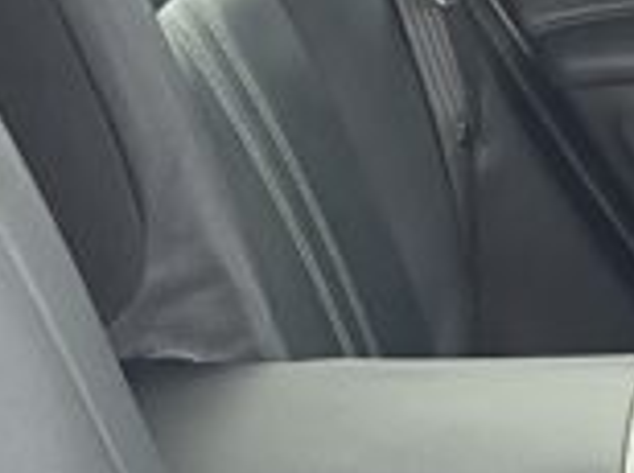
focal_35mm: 130
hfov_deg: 14.9
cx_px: 655
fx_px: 2377
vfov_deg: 11.0
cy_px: 666
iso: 125
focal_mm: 5.1
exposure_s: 1/82
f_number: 1.6
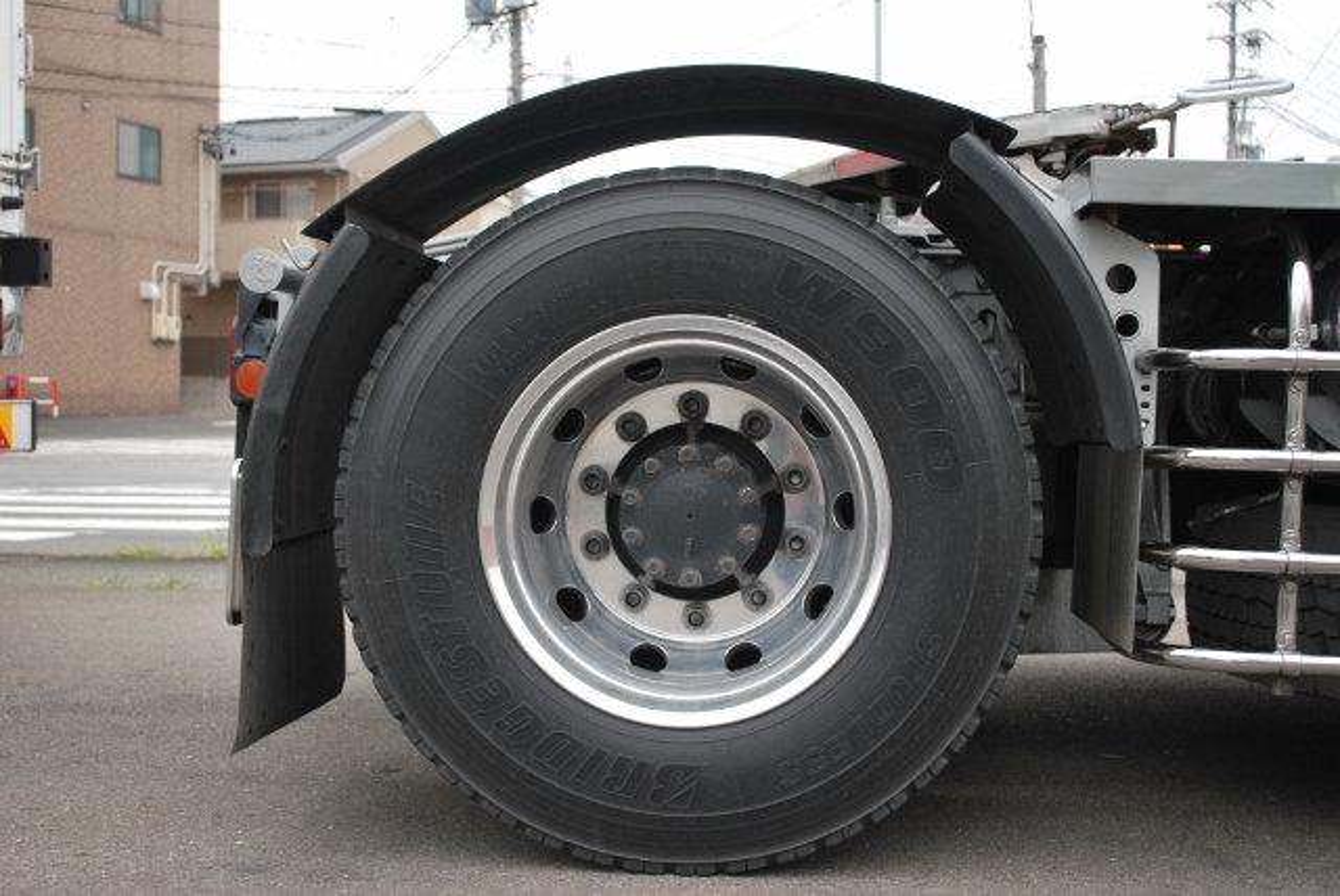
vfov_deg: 28.1
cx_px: 670
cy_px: 448
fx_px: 1788
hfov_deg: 41.1
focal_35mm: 48
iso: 200
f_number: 4.8
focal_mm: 32
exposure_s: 1/320
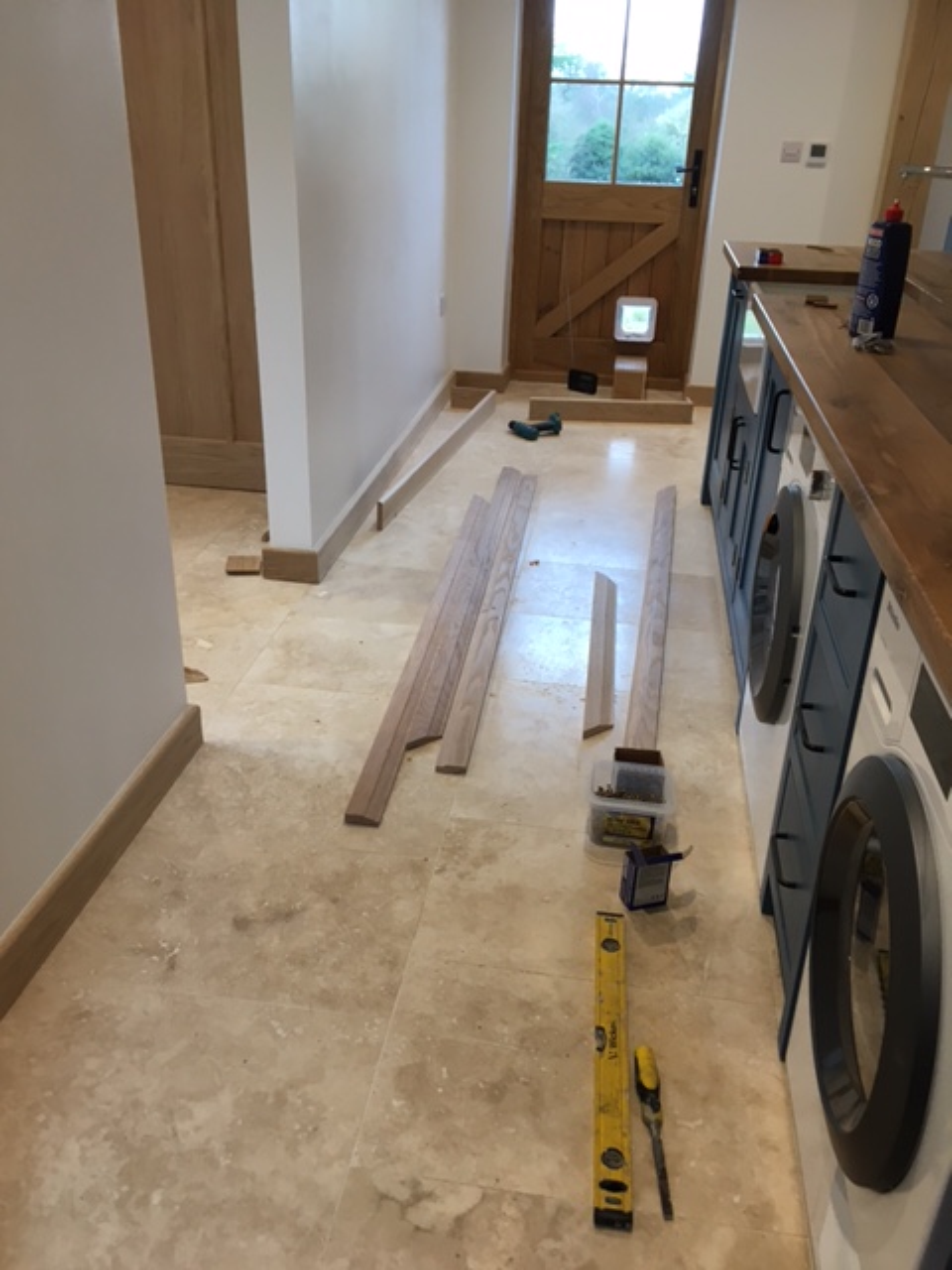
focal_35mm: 29
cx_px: 476
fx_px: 1063
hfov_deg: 48.2
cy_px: 635
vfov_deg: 61.7
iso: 32
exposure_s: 1/33
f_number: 2.2
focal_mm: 4.15
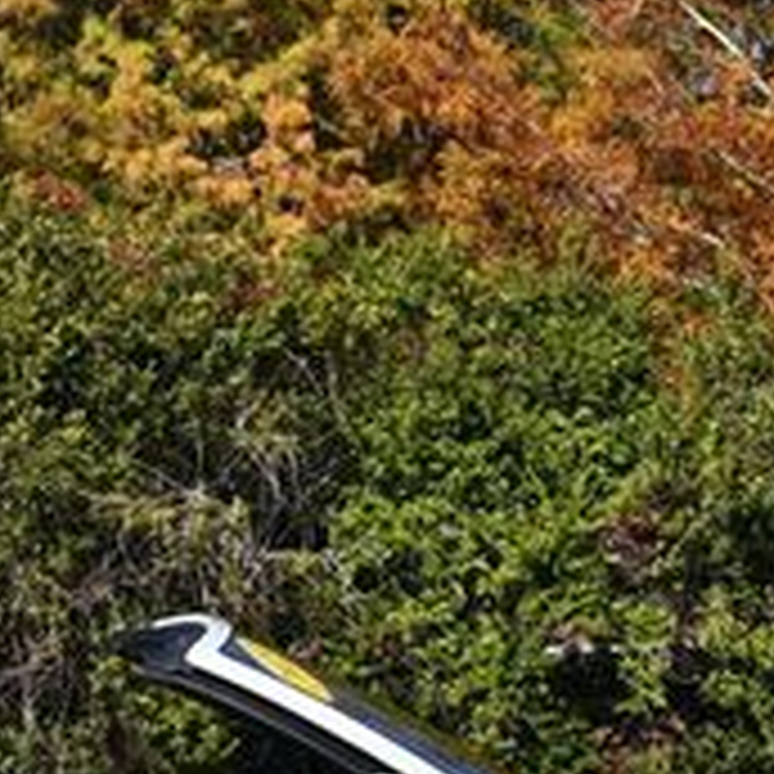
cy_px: 612
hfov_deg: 7.9
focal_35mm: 221
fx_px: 5591
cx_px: 36
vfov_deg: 7.9
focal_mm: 35
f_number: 9
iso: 100
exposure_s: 1/320
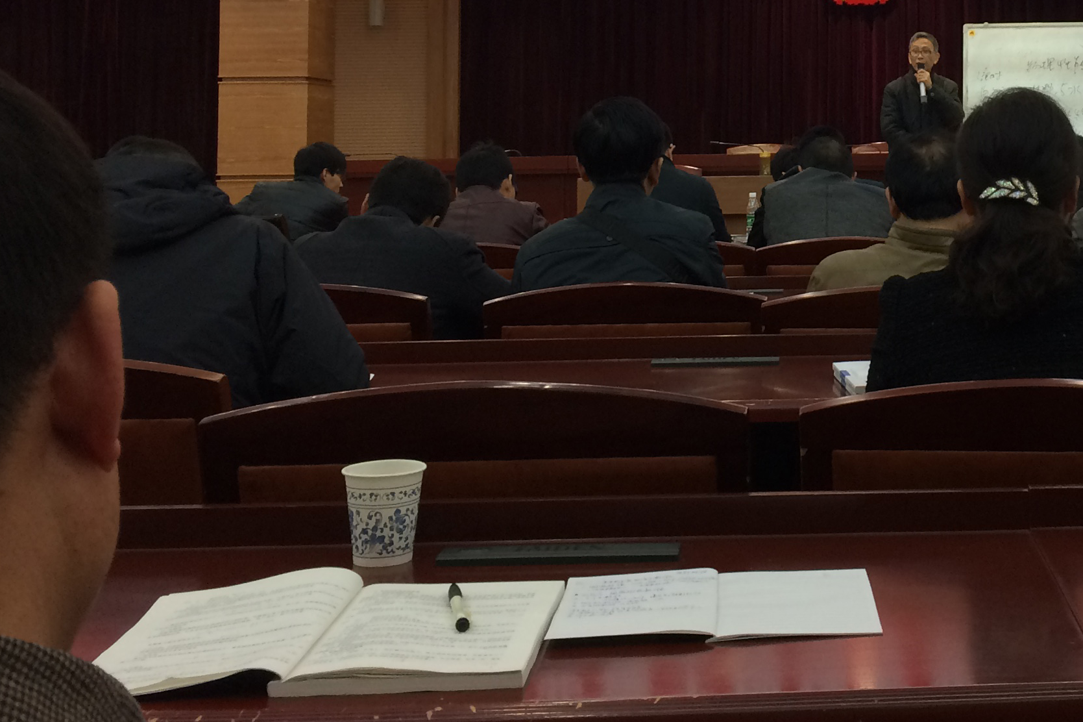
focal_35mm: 59
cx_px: 914
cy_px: 42
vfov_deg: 22.3
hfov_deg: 32.7
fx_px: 1774
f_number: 2.2
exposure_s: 1/30
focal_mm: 4.15
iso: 80
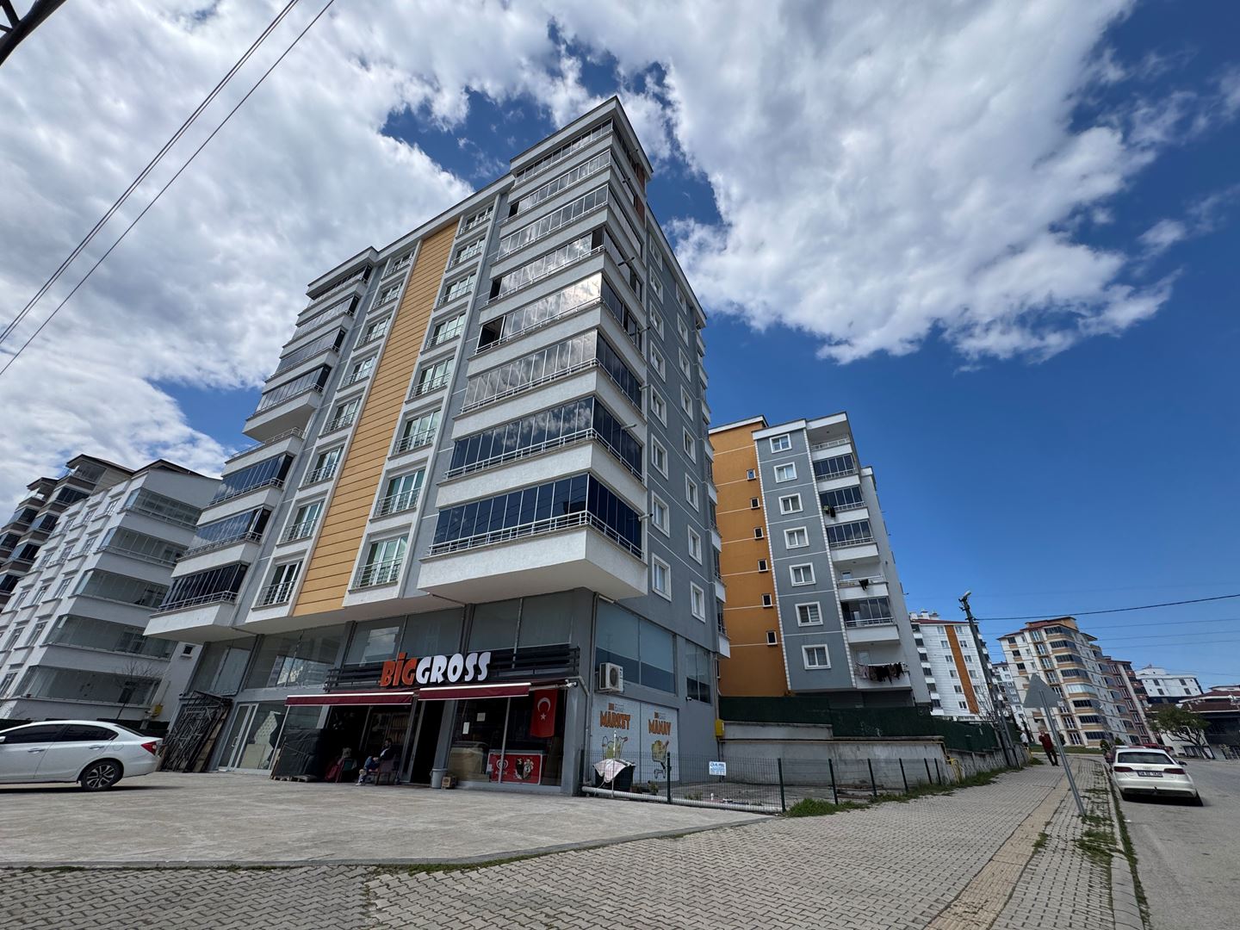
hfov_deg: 102.1
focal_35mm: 14
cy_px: 465
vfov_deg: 85.7
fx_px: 502
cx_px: 620
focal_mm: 2.22
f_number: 2.2
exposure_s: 1/3390
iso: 50
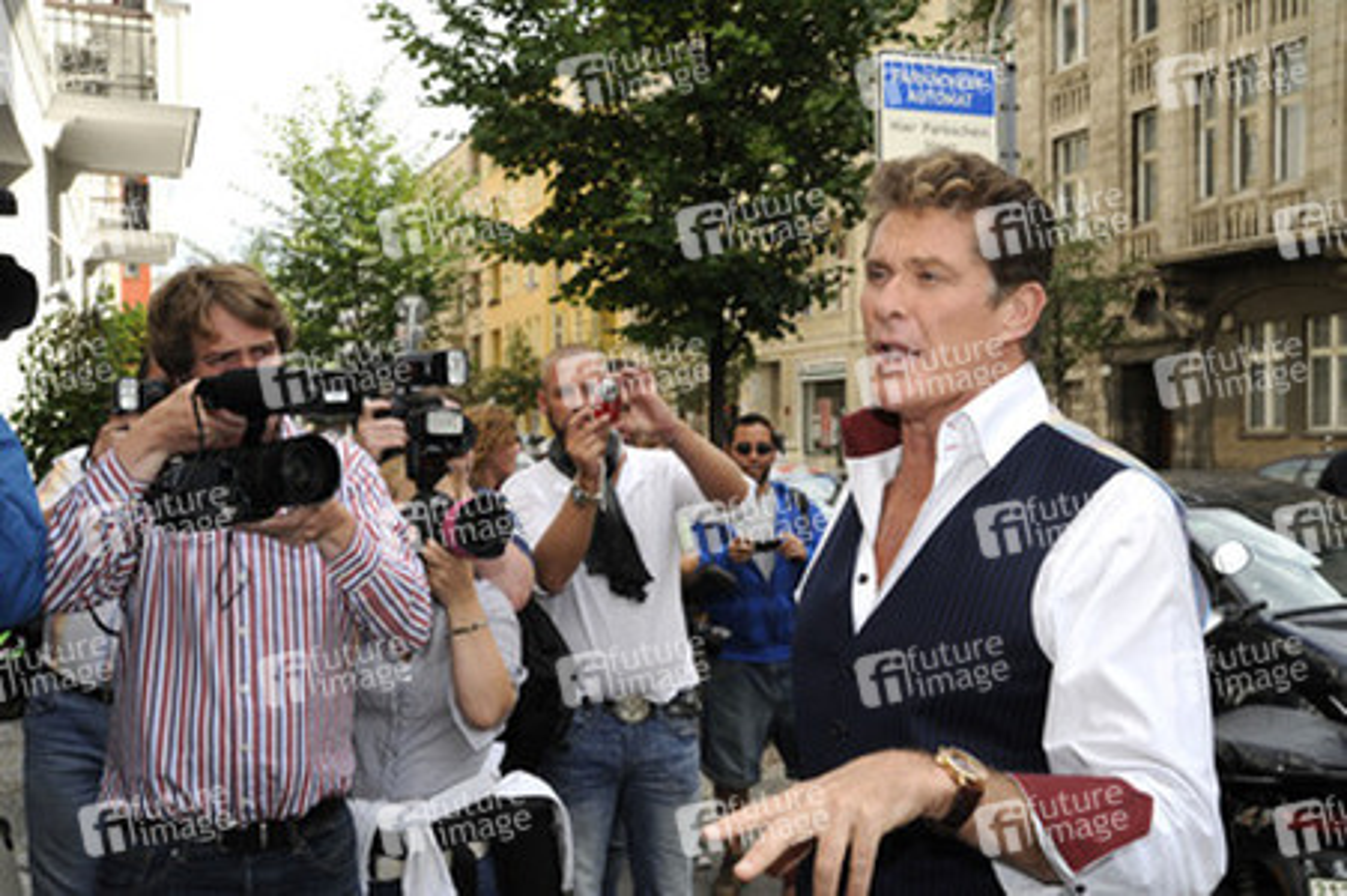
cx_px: 674
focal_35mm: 35
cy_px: 448
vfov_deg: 37.8
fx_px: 1309
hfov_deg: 54.5
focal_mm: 35
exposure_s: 1/250
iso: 320
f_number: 9
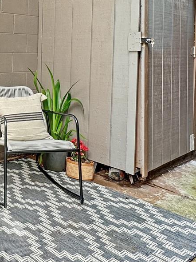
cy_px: 50
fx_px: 287
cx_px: -74
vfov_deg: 46.3
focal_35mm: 38
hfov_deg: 28.8
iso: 125
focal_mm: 2.22
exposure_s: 1/70
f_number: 2.2
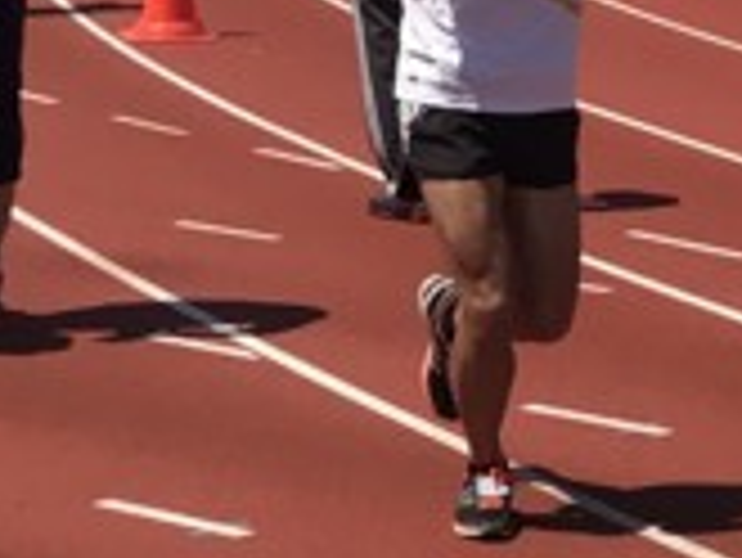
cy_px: -261
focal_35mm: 174
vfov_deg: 8.4
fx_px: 3732
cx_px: 571
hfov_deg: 11.3
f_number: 1.8
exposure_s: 1/2227
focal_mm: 3.99
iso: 20
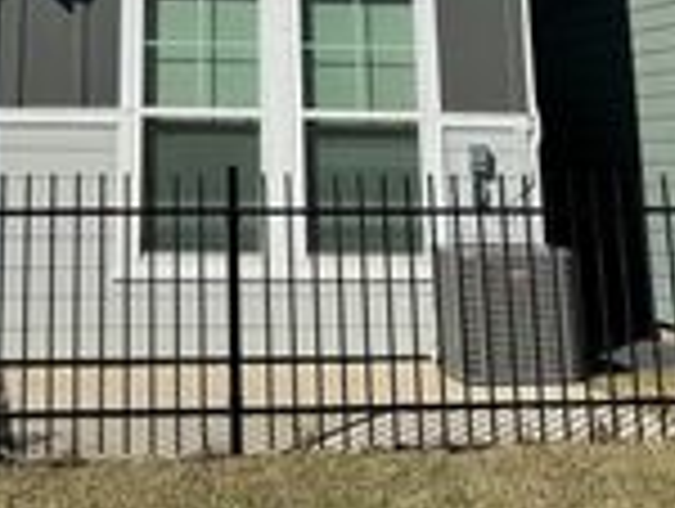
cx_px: 148
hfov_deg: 24.1
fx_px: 1562
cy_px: -321
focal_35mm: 80
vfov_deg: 16.3
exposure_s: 1/10417
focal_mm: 6.86
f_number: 1.78
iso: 80
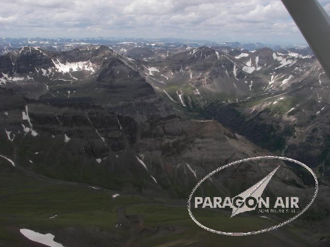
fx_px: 362
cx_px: 165
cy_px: 124
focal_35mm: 38
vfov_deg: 37.7
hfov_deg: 49.0
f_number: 6.6
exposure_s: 1/320
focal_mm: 6.3
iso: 64
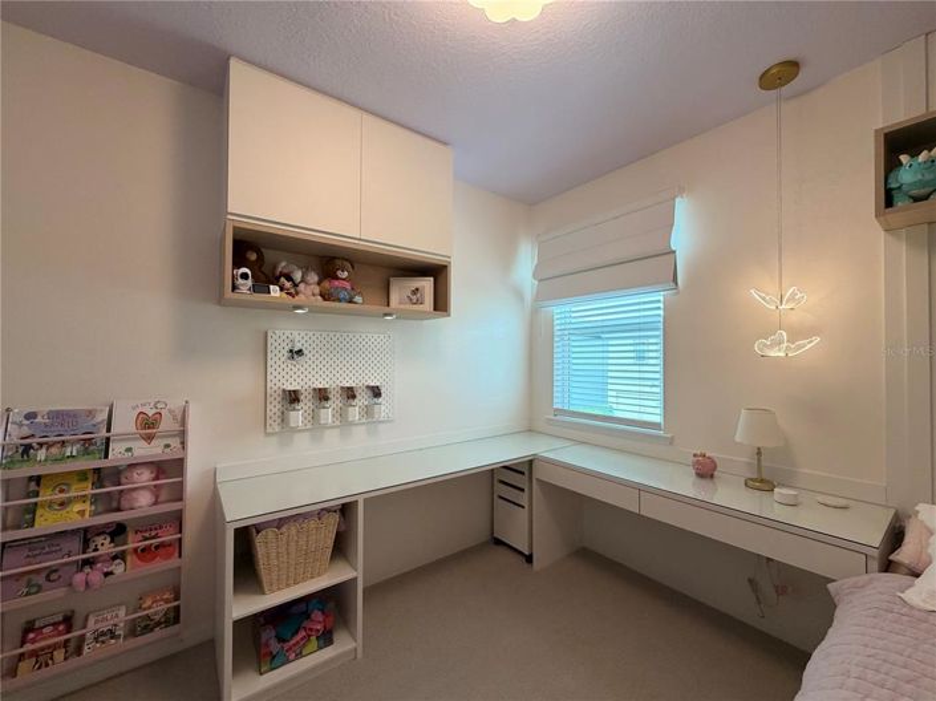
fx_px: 378
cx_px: 468
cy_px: 350
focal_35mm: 14
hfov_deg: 102.1
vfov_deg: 85.6
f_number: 2.2
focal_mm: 2.22
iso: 200
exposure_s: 1/120
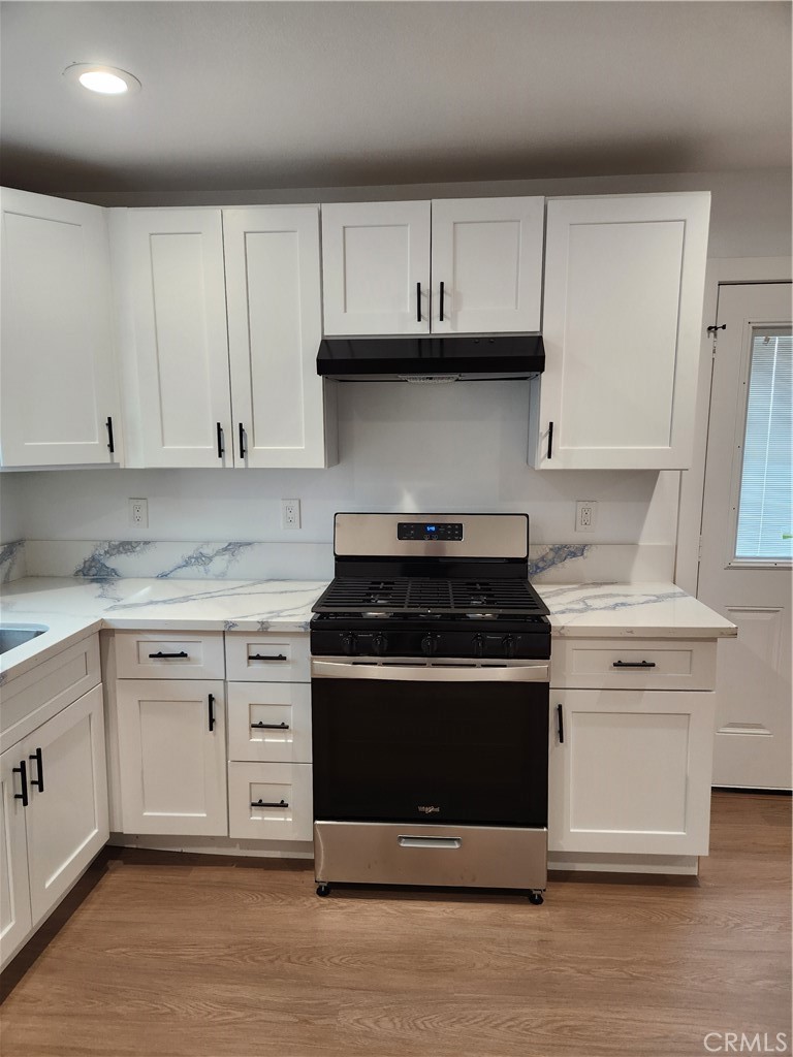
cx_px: 396
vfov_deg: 73.9
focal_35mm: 23
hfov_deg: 58.9
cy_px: 528
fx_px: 703
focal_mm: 5.4
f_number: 1.8
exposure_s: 1/120
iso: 200
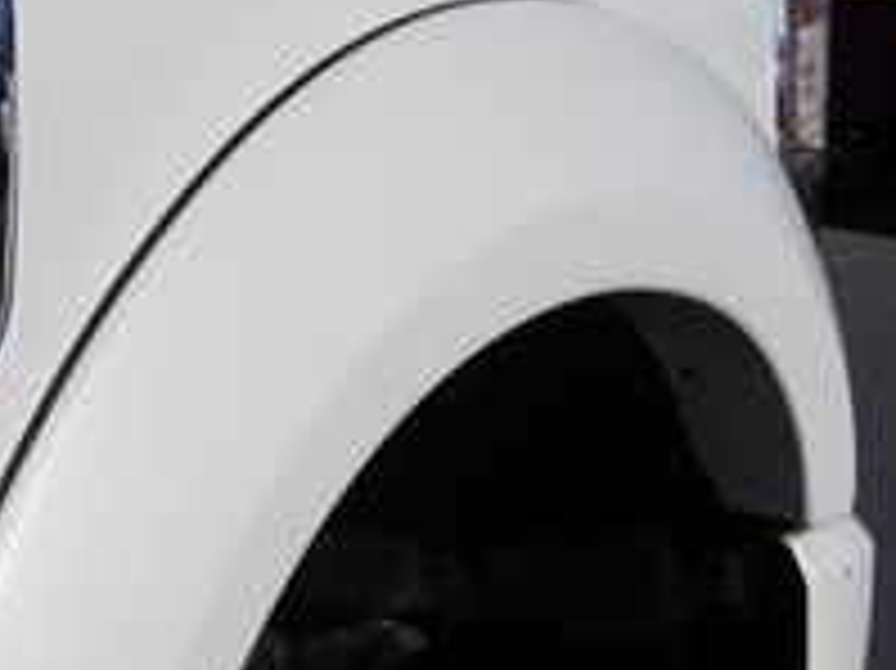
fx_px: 3363
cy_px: 504
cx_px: -122
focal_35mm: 130
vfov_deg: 11.4
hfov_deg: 14.8
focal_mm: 28
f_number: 11
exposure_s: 1/500
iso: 100
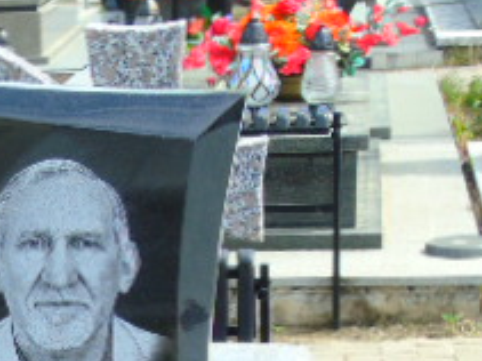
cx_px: -215
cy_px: 500
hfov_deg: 11.6
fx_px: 2282
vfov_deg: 8.9
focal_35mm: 164
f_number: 4.3
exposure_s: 1/250
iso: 80
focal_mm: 9.6
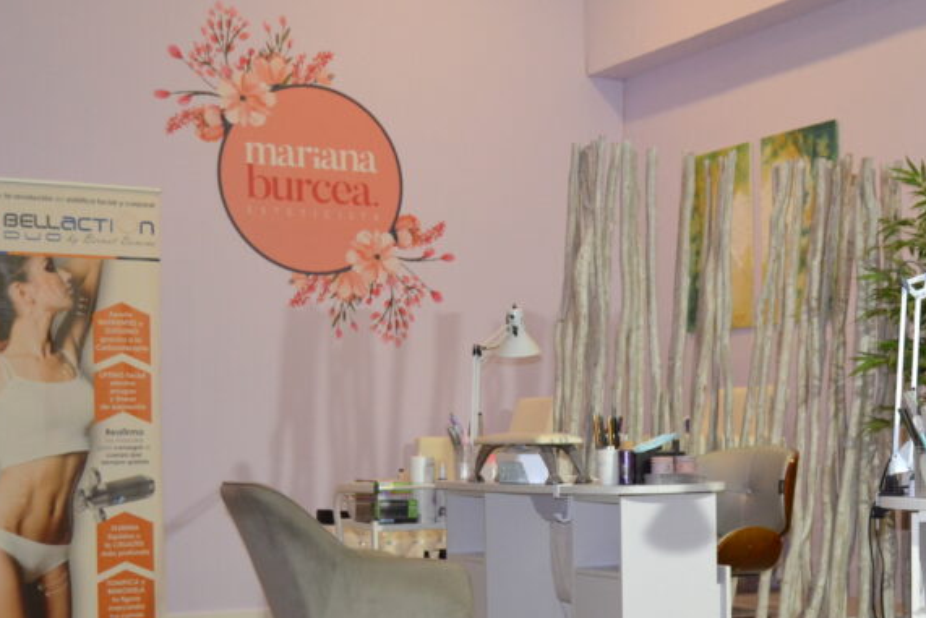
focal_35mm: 62
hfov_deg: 31.6
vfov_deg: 21.7
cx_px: 733
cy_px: 476
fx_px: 1592
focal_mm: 23
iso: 1400
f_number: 3.8
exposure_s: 1/60
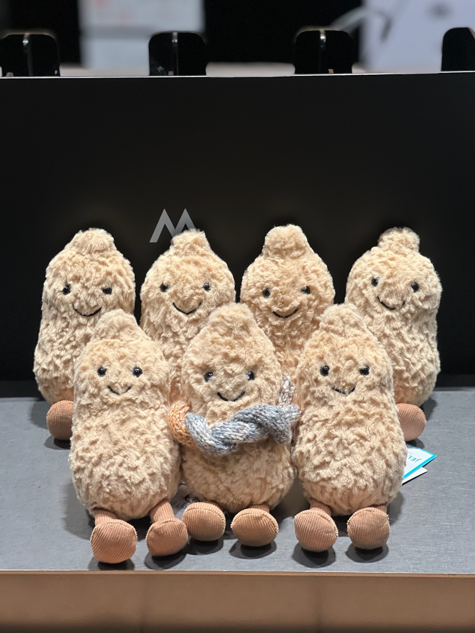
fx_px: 1409
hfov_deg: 19.1
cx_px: 238
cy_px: 316
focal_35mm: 77
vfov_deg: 25.3
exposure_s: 1/33
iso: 125
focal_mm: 9
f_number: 2.8
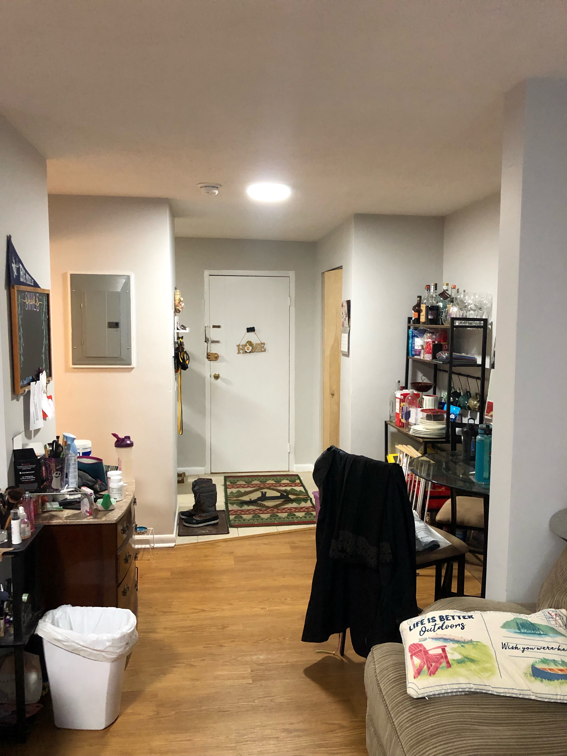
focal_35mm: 28
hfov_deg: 49.7
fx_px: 612
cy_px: 378
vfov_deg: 63.4
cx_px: 284
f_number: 1.8
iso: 100
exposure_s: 1/15
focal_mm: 3.99
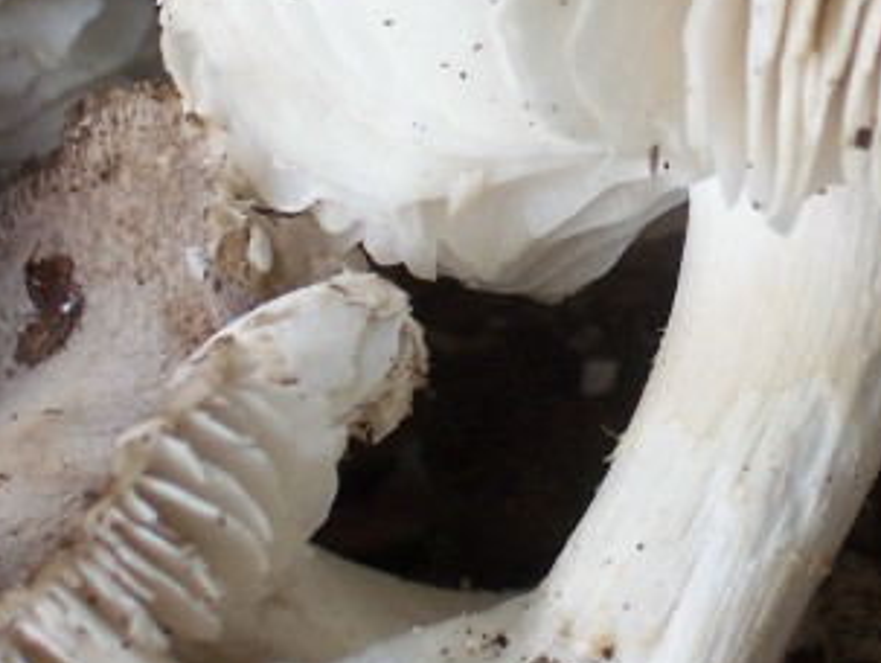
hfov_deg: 11.3
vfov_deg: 8.6
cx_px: 925
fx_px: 4408
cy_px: 99
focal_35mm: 173
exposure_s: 1/90
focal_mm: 13.5
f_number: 4.1
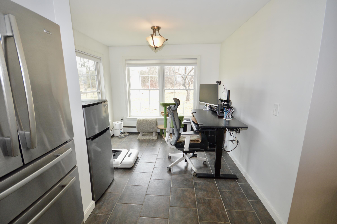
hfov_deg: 100.4
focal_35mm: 15
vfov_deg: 77.2
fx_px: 140
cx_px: 168
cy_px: 112
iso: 400
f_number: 5
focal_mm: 10
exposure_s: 1/100
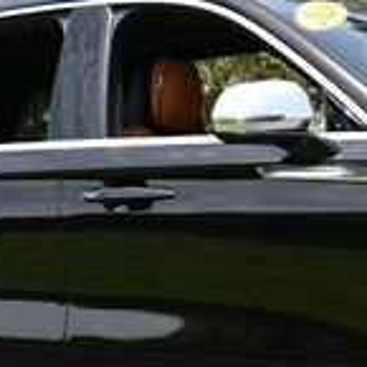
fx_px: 1979
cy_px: 119
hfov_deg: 10.5
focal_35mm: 165
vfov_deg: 10.6
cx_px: 347
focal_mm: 22
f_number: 8
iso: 200
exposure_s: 1/250
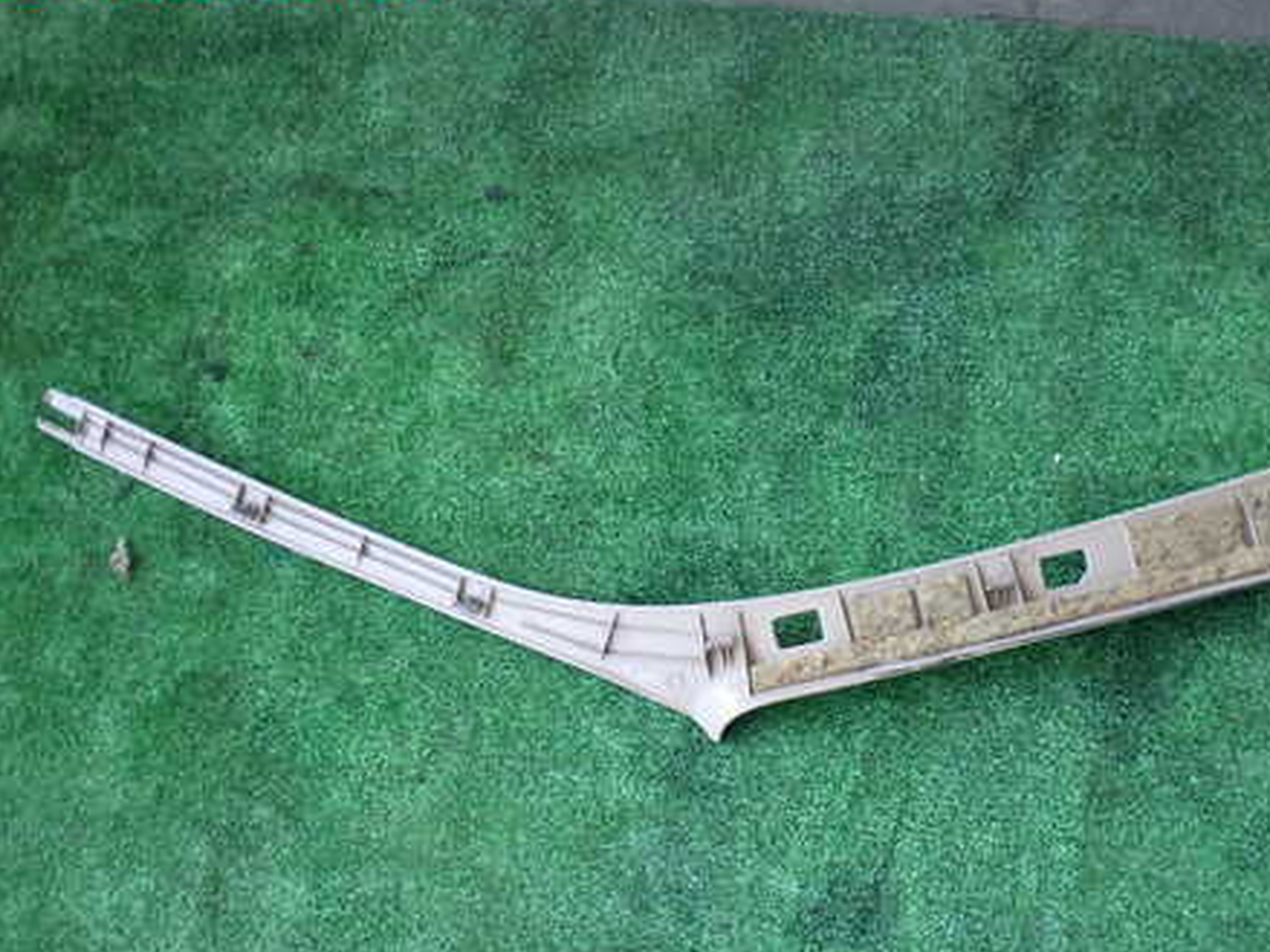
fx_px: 1504
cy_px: 593
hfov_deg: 45.5
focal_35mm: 41
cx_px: 770
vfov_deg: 34.9
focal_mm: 5.4
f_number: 2.3
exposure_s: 1/60
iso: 200
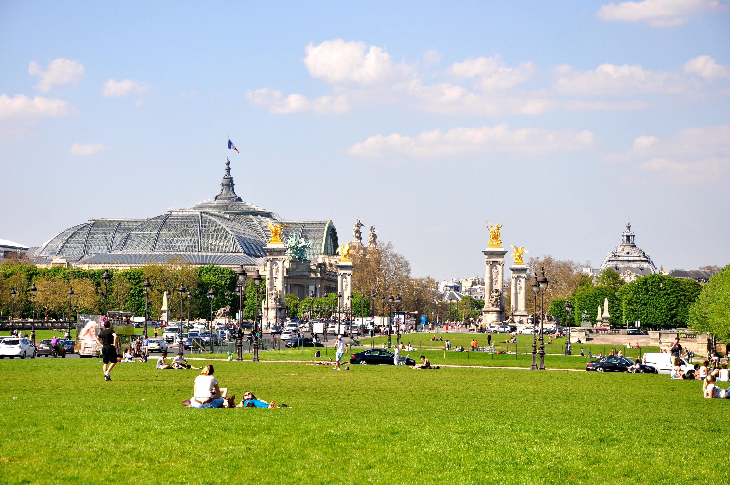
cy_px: 242
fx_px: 2278
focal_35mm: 112
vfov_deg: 12.1
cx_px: 365
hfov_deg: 18.2
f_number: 9
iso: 400
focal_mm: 75
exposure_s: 1/1250
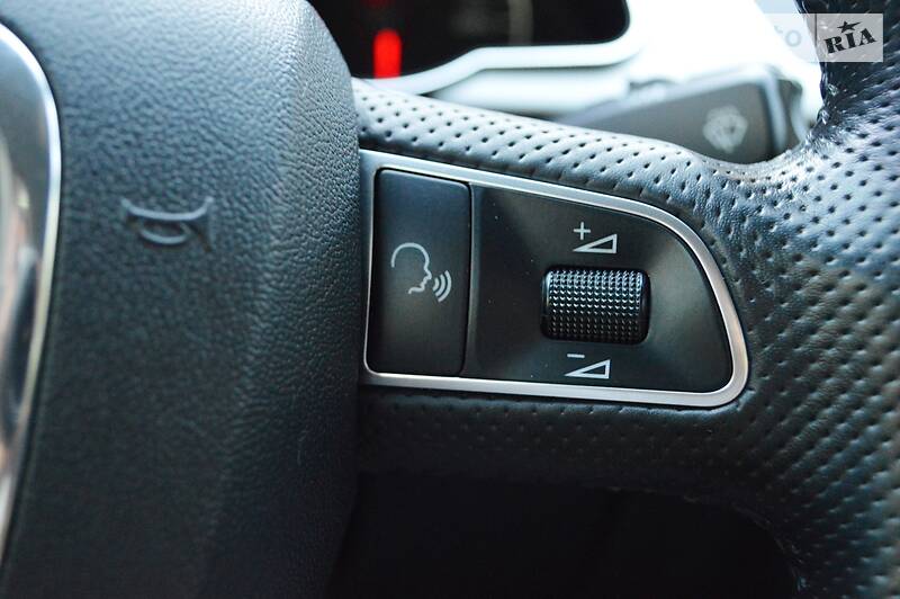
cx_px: 450
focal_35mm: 44
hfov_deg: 45.0
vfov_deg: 30.8
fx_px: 1087
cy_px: 300
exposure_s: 1/40
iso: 3200
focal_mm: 29
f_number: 4.5
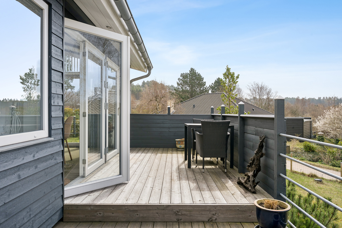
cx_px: 171
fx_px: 242
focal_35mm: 26
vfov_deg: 50.4
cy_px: 114
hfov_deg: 70.4
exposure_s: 1/320
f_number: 8
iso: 200
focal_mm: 25.5
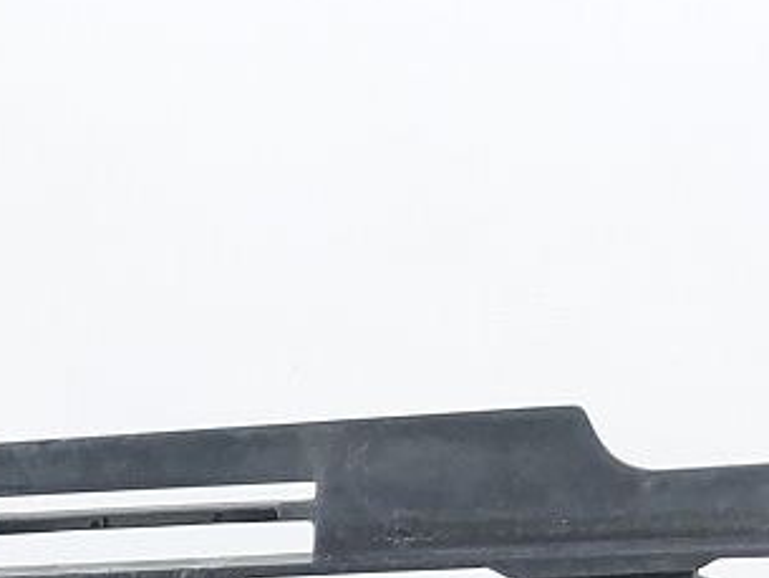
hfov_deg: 16.7
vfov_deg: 12.2
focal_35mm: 109
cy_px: 1133
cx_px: -304
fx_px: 2422
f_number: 1.8
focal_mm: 5.23
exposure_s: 1/50
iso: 100
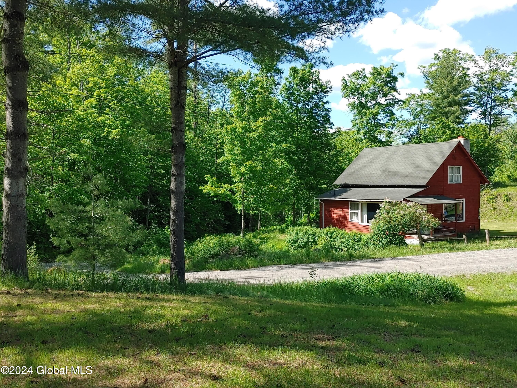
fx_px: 538
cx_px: 258
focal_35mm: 36
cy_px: 194
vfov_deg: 39.7
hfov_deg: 51.4
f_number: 1.8
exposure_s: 1/763
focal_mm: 4.81
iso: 50
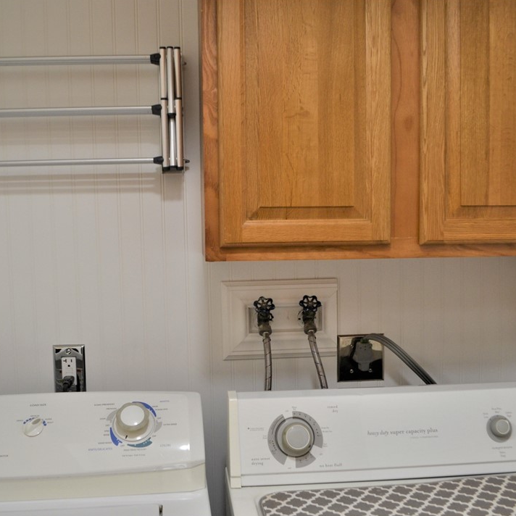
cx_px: 222
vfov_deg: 47.2
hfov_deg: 47.1
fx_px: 590
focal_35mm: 35
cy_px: 258
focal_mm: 18
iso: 400
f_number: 4
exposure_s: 1/60
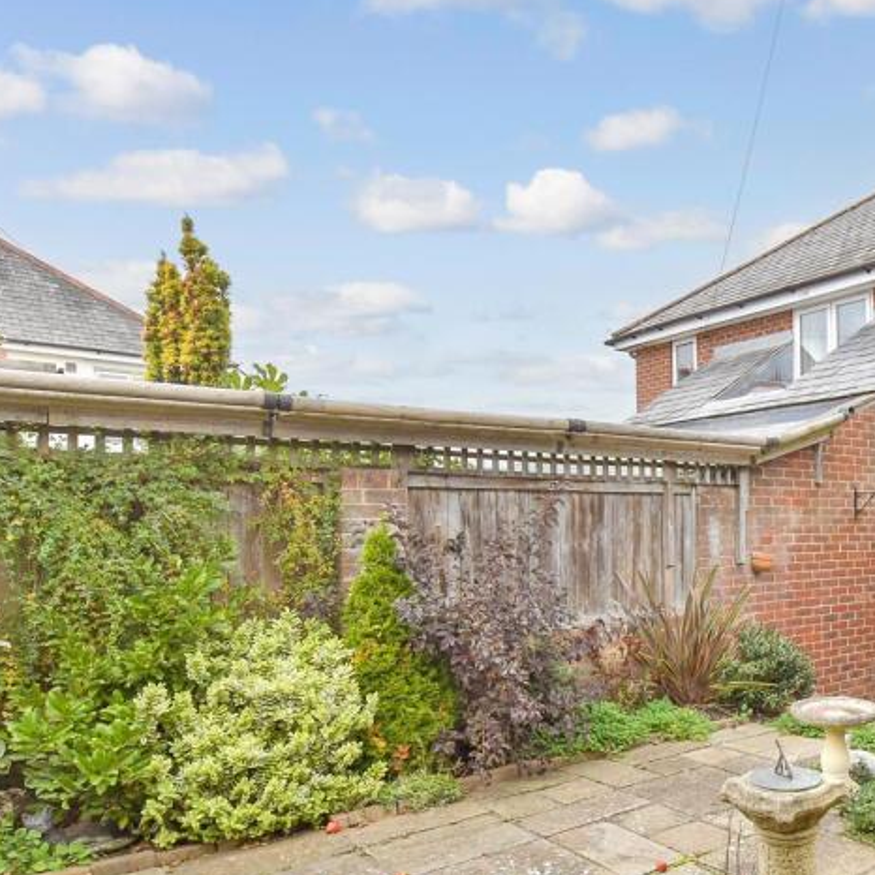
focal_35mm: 28
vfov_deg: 56.9
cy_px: 521
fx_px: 801
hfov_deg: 51.4
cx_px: 770
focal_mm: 10
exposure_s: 1/200
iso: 500
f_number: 8
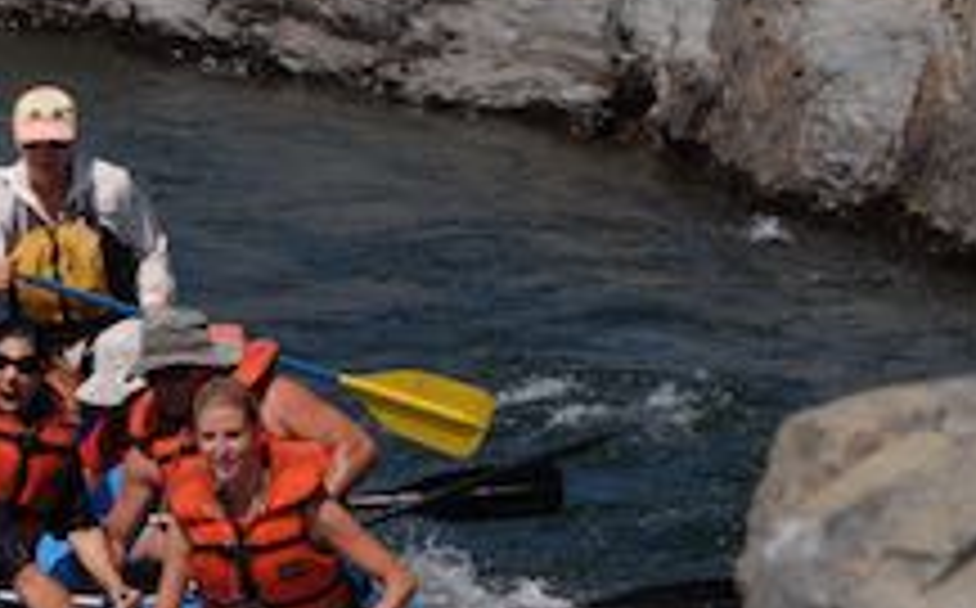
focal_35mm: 269
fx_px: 7144
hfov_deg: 7.8
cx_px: 99
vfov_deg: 4.9
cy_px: 462
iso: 200
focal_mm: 95
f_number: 5.6
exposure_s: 1/800
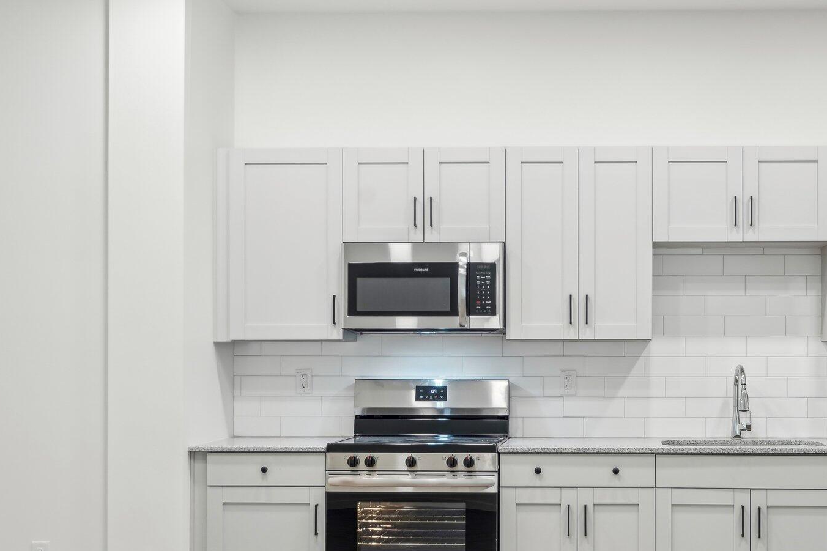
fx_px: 1148
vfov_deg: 26.9
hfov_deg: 38.9
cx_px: 588
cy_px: 349
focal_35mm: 50
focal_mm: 33
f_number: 6.3
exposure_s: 1/13
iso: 400
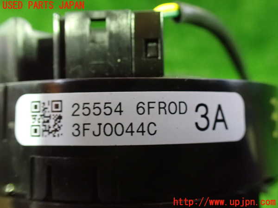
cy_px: 104
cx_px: 139
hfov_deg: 60.0
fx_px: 241
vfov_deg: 46.8
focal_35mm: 30
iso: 1600
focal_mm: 5.4
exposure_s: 1/30
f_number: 2.3
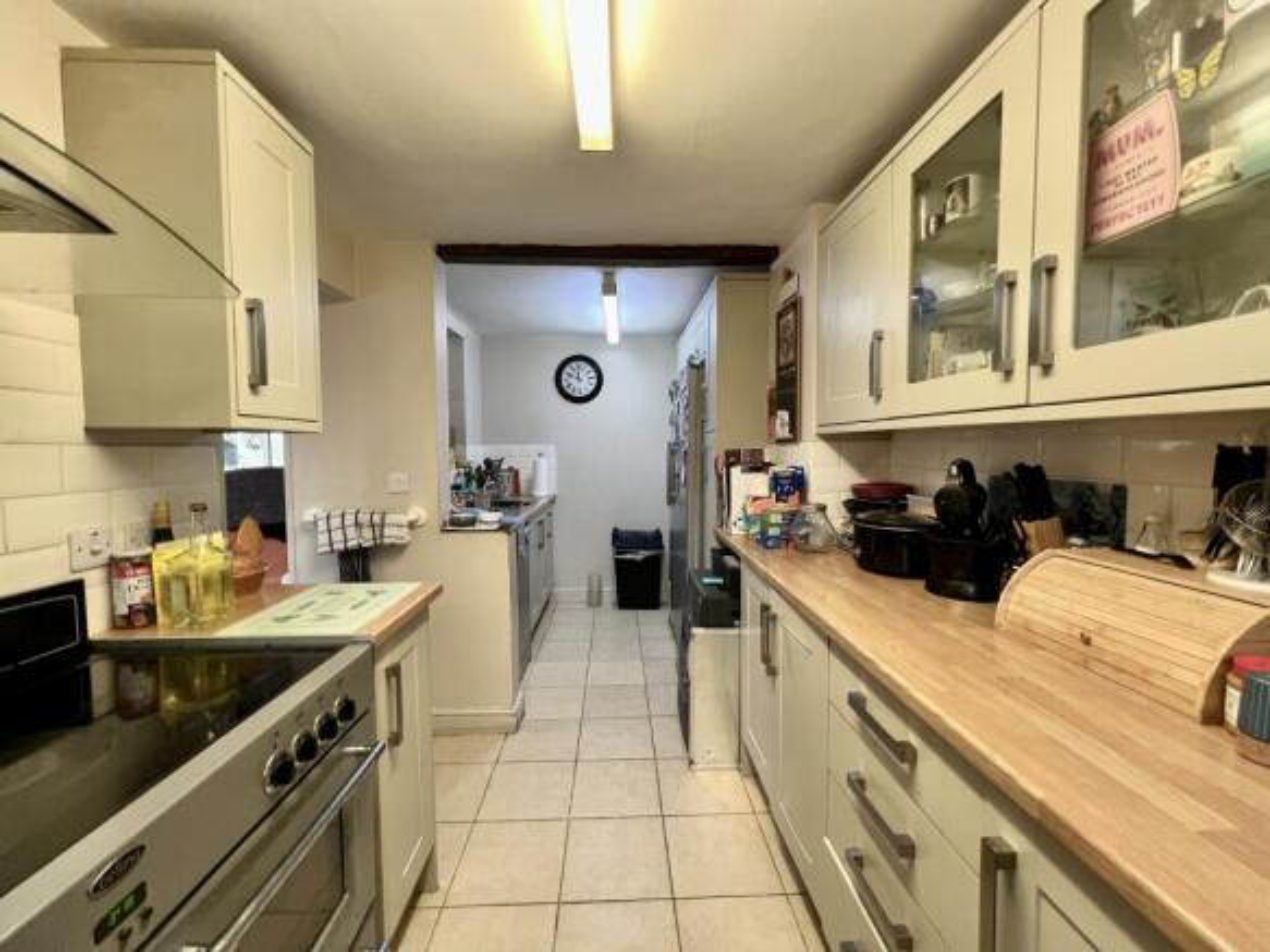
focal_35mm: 13
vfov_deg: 89.9
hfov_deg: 106.2
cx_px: 635
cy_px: 476
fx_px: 477
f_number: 1.8
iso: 200
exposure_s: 1/50
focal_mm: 1.57
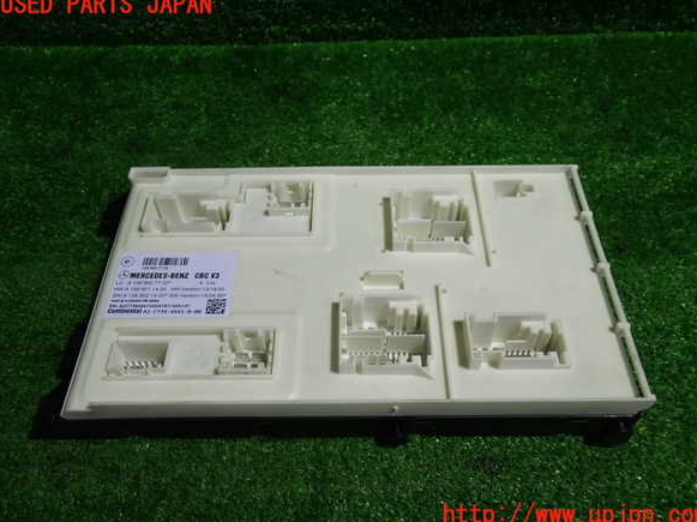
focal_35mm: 31
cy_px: 260
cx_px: 354
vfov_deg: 45.4
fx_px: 624
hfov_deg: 58.4
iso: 125
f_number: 2.3
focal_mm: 5.4
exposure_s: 1/60
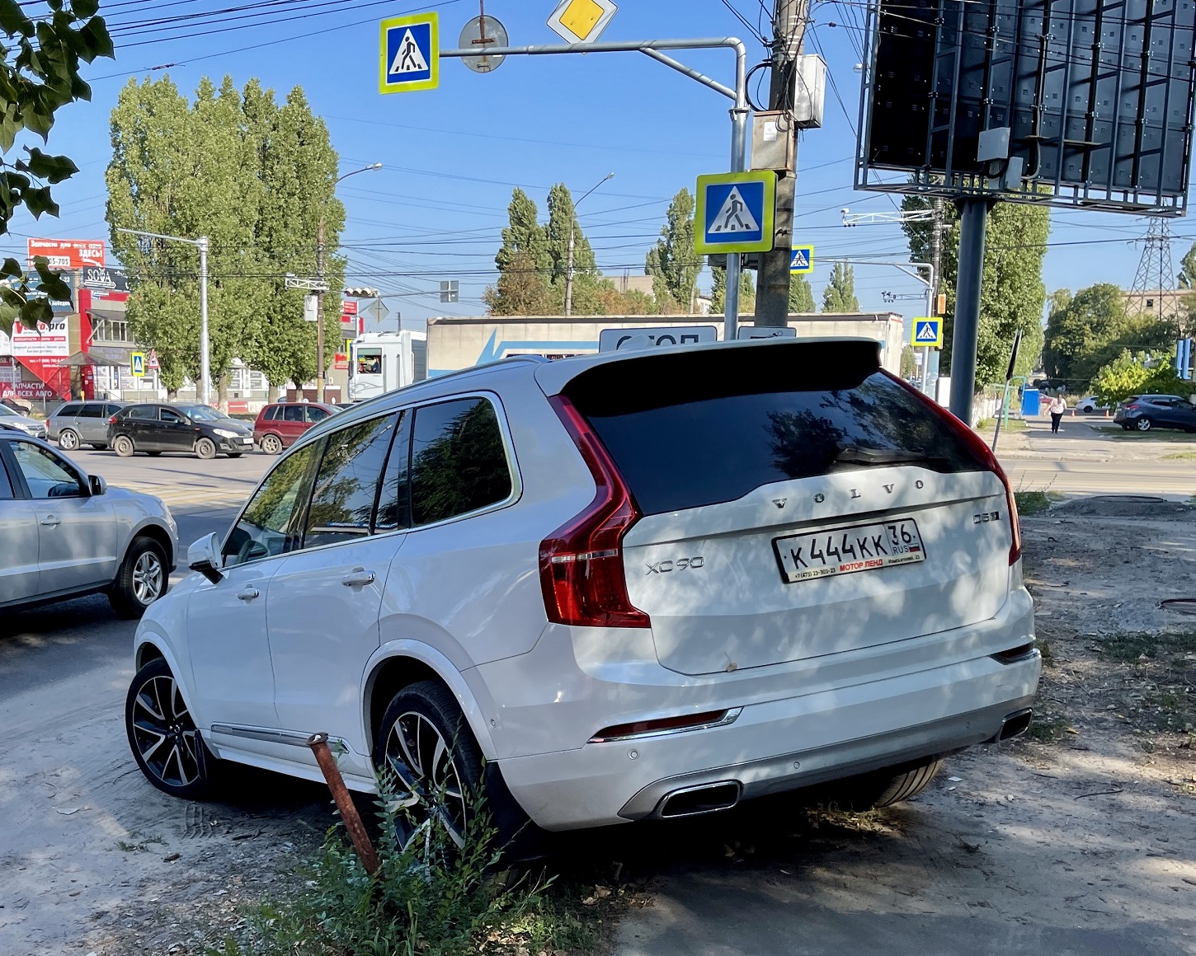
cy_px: 487
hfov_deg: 62.1
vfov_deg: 51.5
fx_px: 991
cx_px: 558
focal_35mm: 28
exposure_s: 1/1403
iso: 32
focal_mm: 5.1
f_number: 1.6
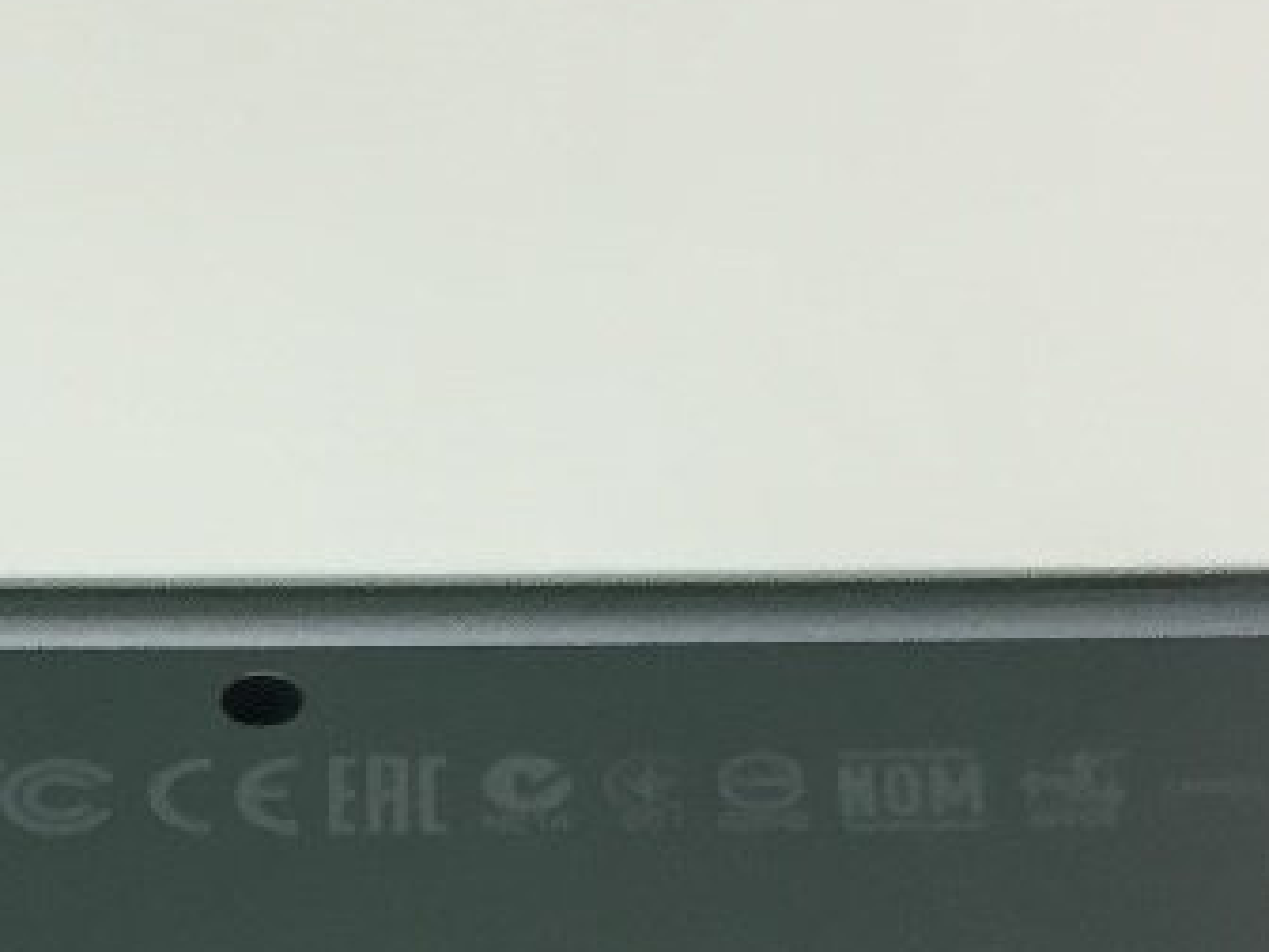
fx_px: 5169
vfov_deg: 9.9
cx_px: 113
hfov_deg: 13.9
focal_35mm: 141
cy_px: 1772
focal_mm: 4.15
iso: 80
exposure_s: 1/33
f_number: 2.2
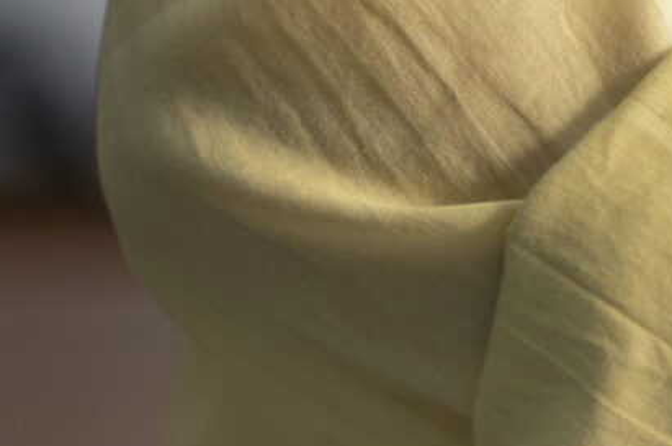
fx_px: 9881
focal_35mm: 530
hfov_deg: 3.8
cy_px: 1038
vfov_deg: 2.6
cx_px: 1792
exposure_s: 1/160
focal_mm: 85
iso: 320
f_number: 2.2
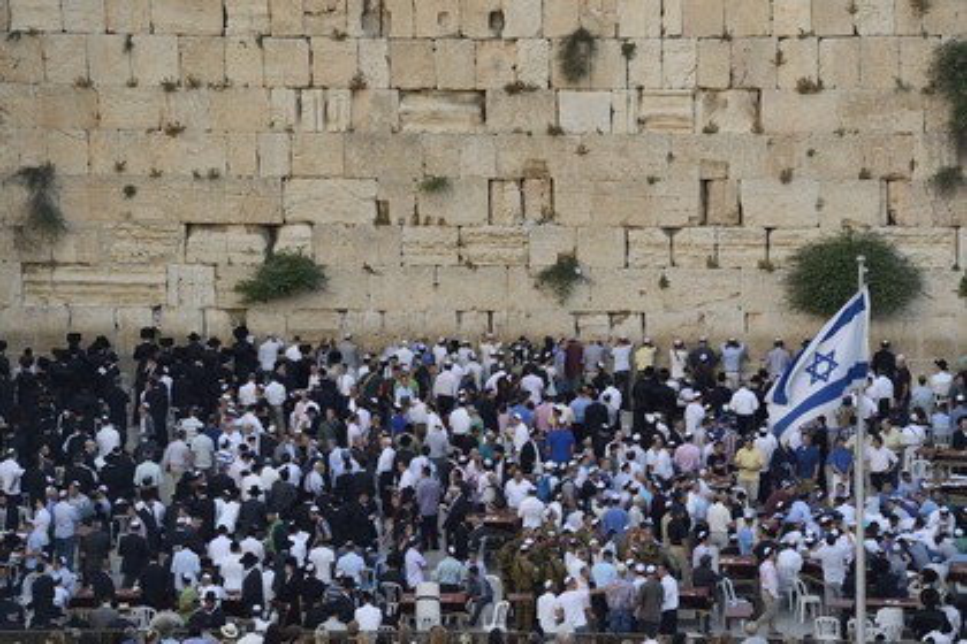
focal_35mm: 195
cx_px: 484
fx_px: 5238
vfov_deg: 7.0
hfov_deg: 10.5
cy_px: 322
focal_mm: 195
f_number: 8
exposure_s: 1/160
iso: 800
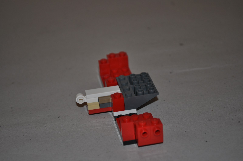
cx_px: 122
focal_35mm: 82
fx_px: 556
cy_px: 80
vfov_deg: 16.5
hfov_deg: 24.6
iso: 200
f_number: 5.6
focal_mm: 55
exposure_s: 1/30
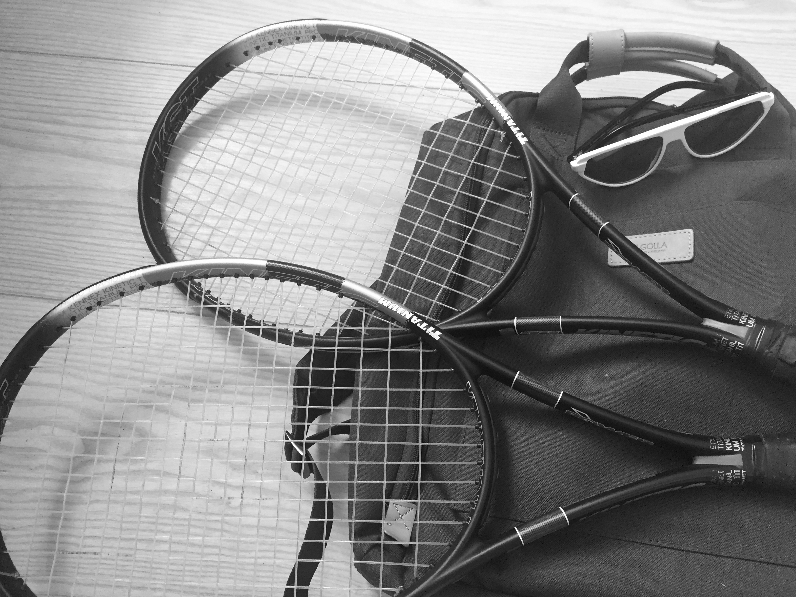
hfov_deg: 61.7
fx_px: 667
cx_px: 398
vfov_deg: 48.2
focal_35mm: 29
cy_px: 298
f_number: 2.2
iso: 160
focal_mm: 4.15
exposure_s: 1/33
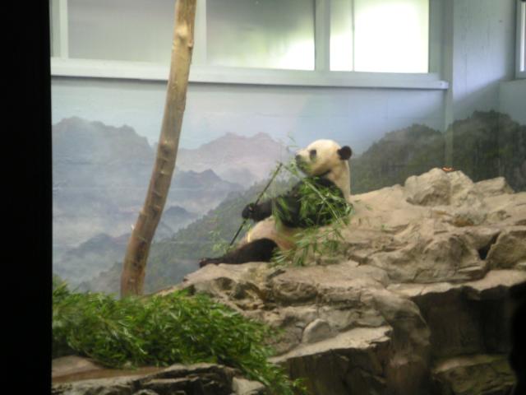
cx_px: 263
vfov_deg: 13.3
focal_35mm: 111
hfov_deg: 17.7
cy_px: 198
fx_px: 1687
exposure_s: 1/8
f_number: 3.6
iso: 100
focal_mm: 17.1
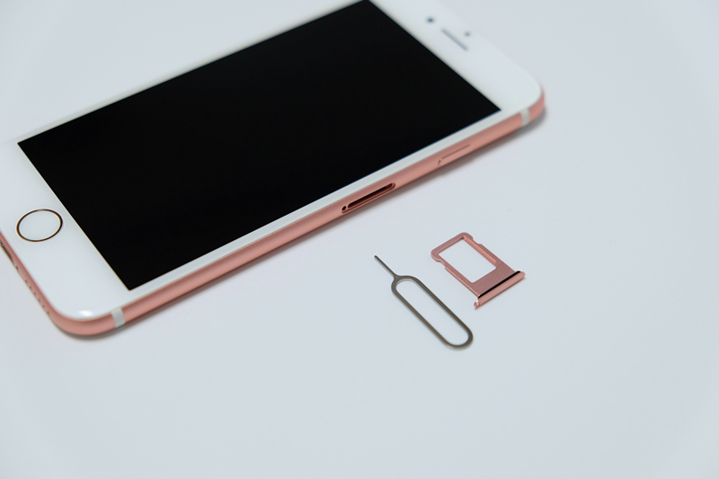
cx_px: 360
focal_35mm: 61
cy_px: 240
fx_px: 1218
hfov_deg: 32.9
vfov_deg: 22.3
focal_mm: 40.7
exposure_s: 1/18
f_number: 4
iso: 400
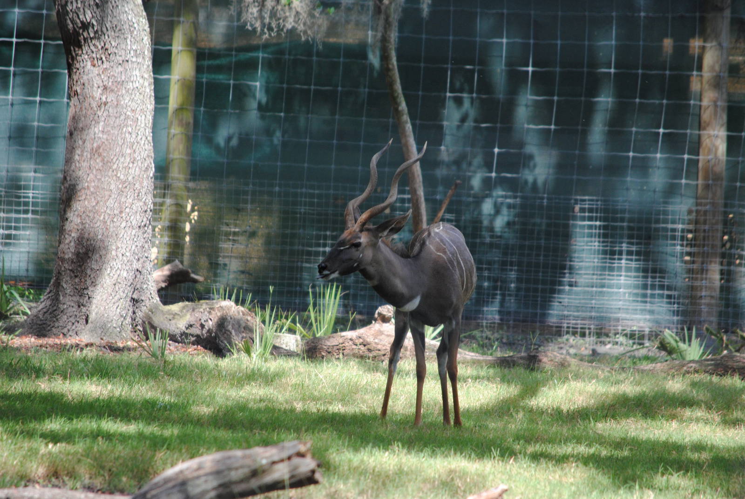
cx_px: 372
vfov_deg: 3.1
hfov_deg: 4.6
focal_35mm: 450
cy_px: 250
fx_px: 9323
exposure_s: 1/400
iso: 400
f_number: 5.6
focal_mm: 300
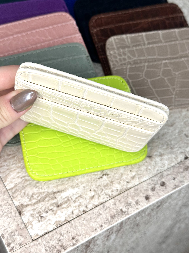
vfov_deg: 35.5
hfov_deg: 27.0
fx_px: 393
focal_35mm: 54
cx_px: 85
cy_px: 114
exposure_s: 1/100
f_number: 1.78
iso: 80
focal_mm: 6.86
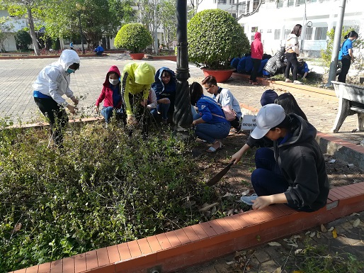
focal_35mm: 26
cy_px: 136
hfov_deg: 67.3
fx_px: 273
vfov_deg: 53.0
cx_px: 182
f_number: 2.2
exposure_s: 1/346
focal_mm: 3.83
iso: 50
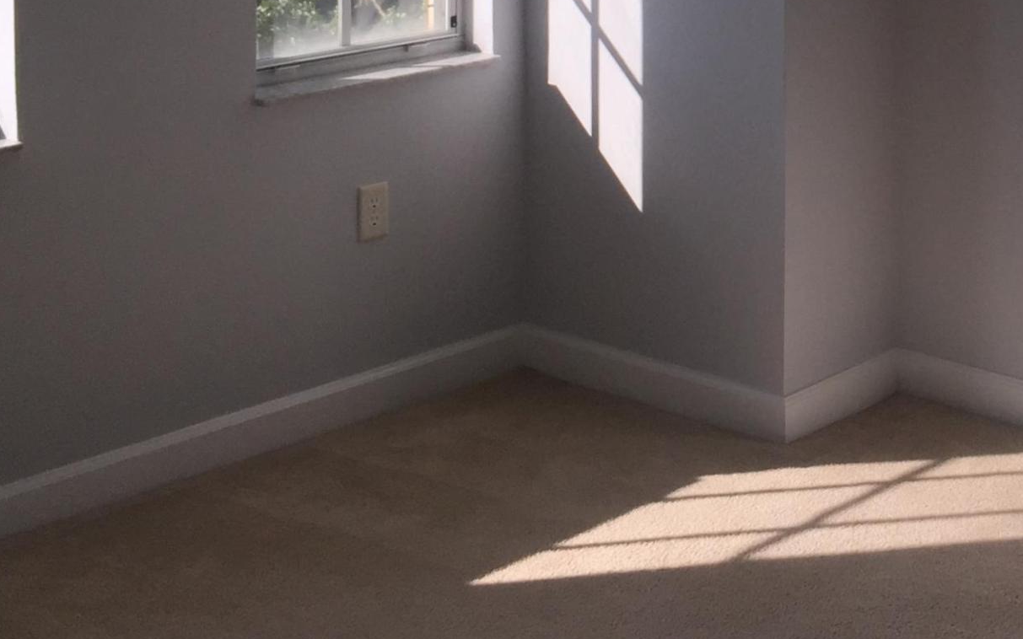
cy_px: -221
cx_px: 896
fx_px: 2035
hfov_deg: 27.3
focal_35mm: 73
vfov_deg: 16.7
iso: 32
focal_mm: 4.15
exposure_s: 1/1412
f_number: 2.2
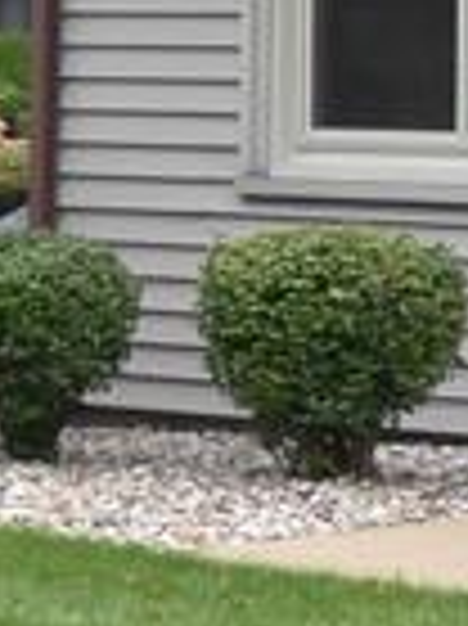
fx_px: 4802
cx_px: 1530
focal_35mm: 266
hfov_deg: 5.2
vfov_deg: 7.4
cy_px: 0
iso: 800
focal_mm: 20
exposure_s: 1/200
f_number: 8
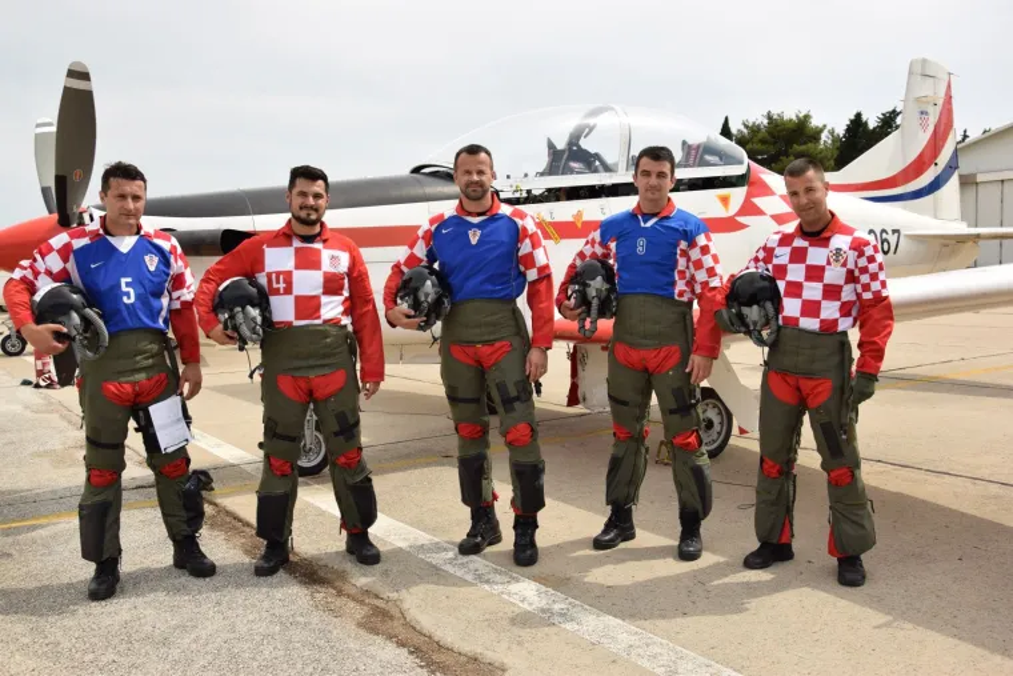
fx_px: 929
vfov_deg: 40.0
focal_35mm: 33
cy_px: 338
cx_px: 506
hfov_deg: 57.2
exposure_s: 1/250
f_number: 8
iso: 100
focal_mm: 22
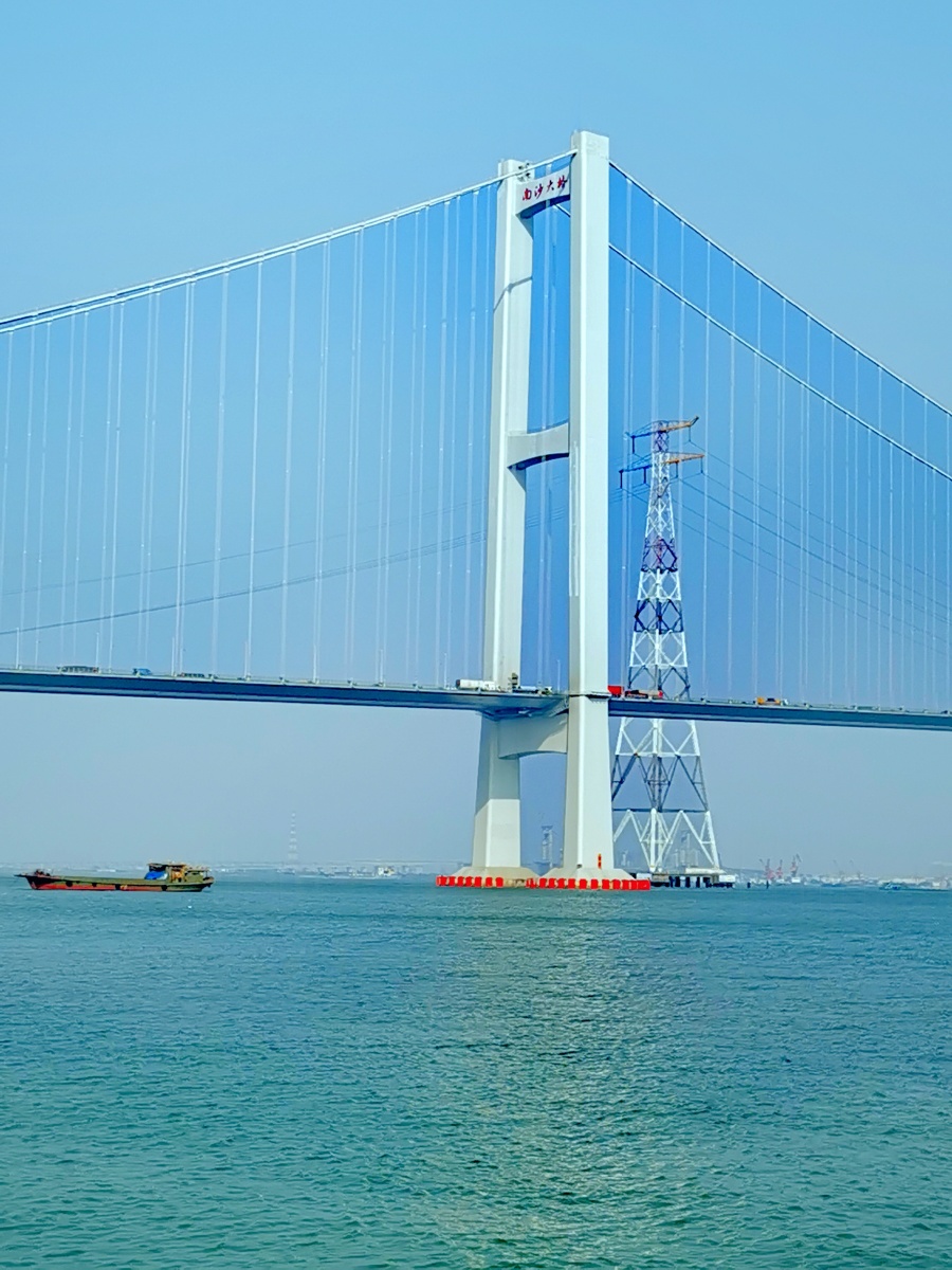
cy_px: 635
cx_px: 476
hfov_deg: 22.6
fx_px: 2383
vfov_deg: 29.8
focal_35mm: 65
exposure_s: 1/2114
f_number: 1.8
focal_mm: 5.58
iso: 50
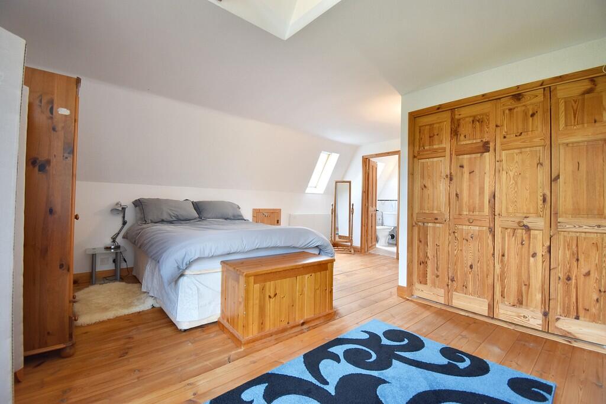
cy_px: 202
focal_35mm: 15
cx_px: 303
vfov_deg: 77.3
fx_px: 253
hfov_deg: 100.4
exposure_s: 1/15
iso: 220
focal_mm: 10
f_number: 4.5
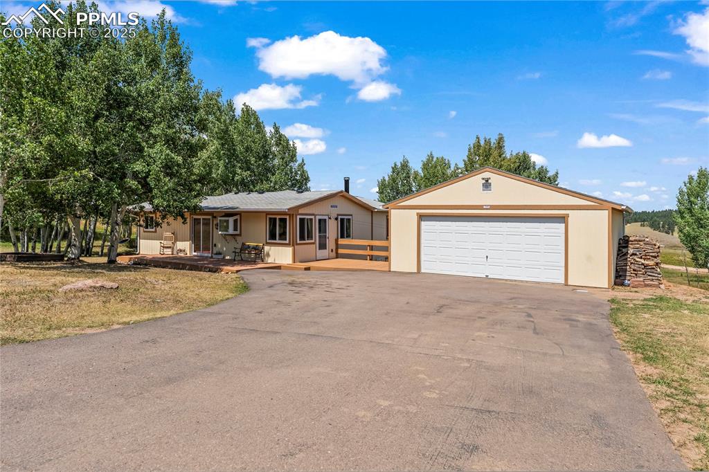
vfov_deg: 53.1
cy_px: 236
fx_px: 472
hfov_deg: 73.8
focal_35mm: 24
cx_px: 354
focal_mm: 24
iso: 500
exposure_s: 1/2500
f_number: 8
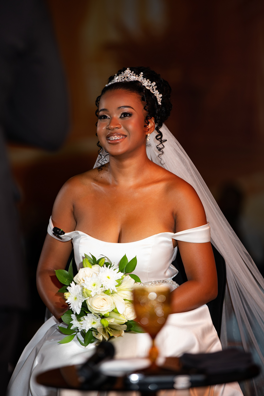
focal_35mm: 200
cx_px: 132
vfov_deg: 10.3
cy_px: 198
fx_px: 2200
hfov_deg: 6.9
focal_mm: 200
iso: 400
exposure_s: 1/160
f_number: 2.8
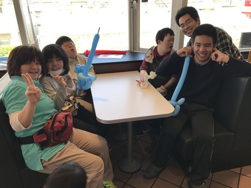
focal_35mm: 28
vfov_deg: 49.7
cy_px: 94
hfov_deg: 63.4
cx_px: 126
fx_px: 203
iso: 20
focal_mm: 3.99
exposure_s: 1/164
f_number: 1.8
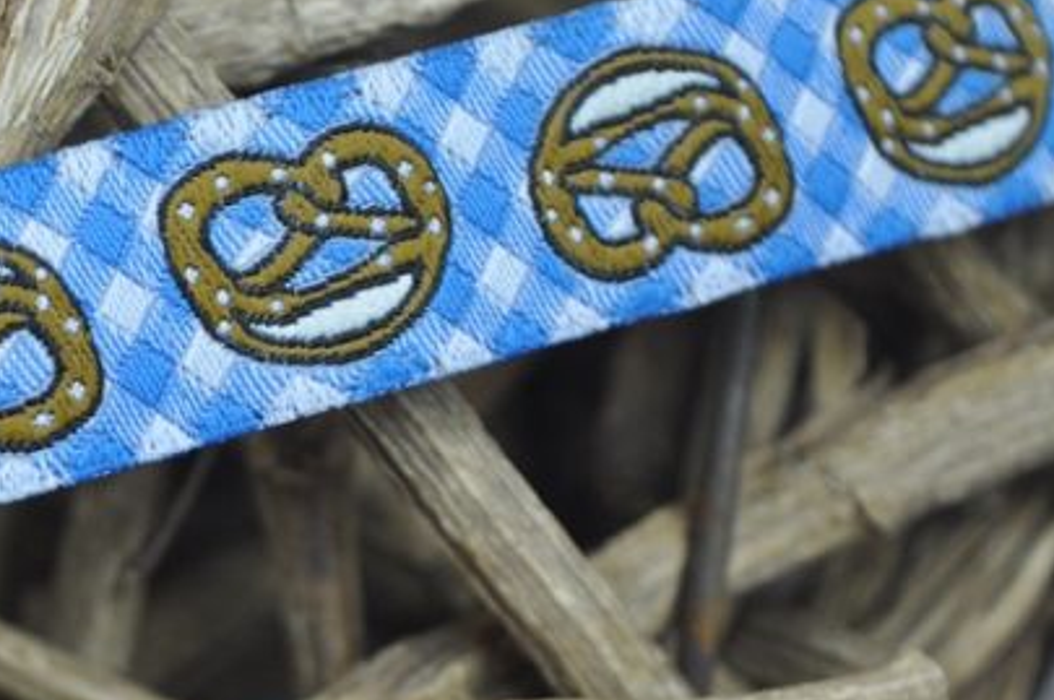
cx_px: 117
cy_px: 457
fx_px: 4766
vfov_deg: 8.4
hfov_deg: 12.5
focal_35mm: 163
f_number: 5.6
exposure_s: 1/60
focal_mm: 55
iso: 400
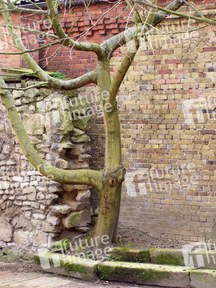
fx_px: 782
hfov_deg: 15.7
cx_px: 108
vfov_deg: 20.9
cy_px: 144
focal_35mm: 94
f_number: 3.2
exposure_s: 1/100
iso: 200
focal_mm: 15.6
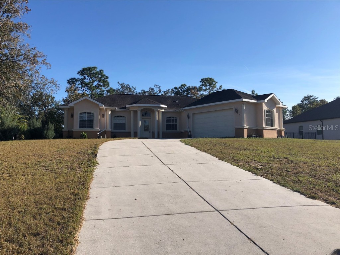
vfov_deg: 49.7
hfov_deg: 63.4
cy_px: 128
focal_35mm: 28
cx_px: 170
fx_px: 275
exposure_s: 1/2288
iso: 20
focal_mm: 3.99
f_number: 1.8
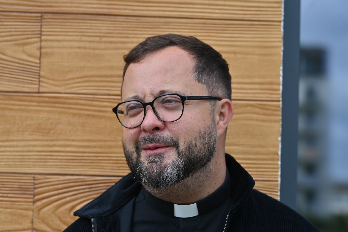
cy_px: 123
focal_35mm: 112
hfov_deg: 18.3
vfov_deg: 12.2
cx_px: 166
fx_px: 1083
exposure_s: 1/400
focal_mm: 105
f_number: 5
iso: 100
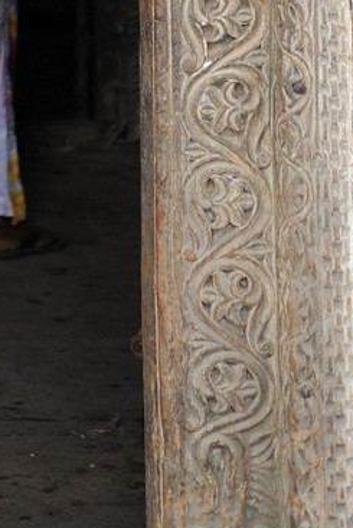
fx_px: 2880
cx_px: -333
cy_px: -360
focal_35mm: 196
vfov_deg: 10.0
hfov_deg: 6.8
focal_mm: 45
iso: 400
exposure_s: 1/160
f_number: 2.8
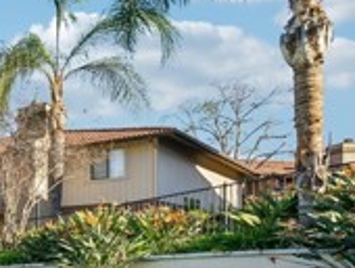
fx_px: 483
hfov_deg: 23.3
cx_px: -265
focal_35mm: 47
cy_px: 247
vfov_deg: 29.5
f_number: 9
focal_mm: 13
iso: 100
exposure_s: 1/160
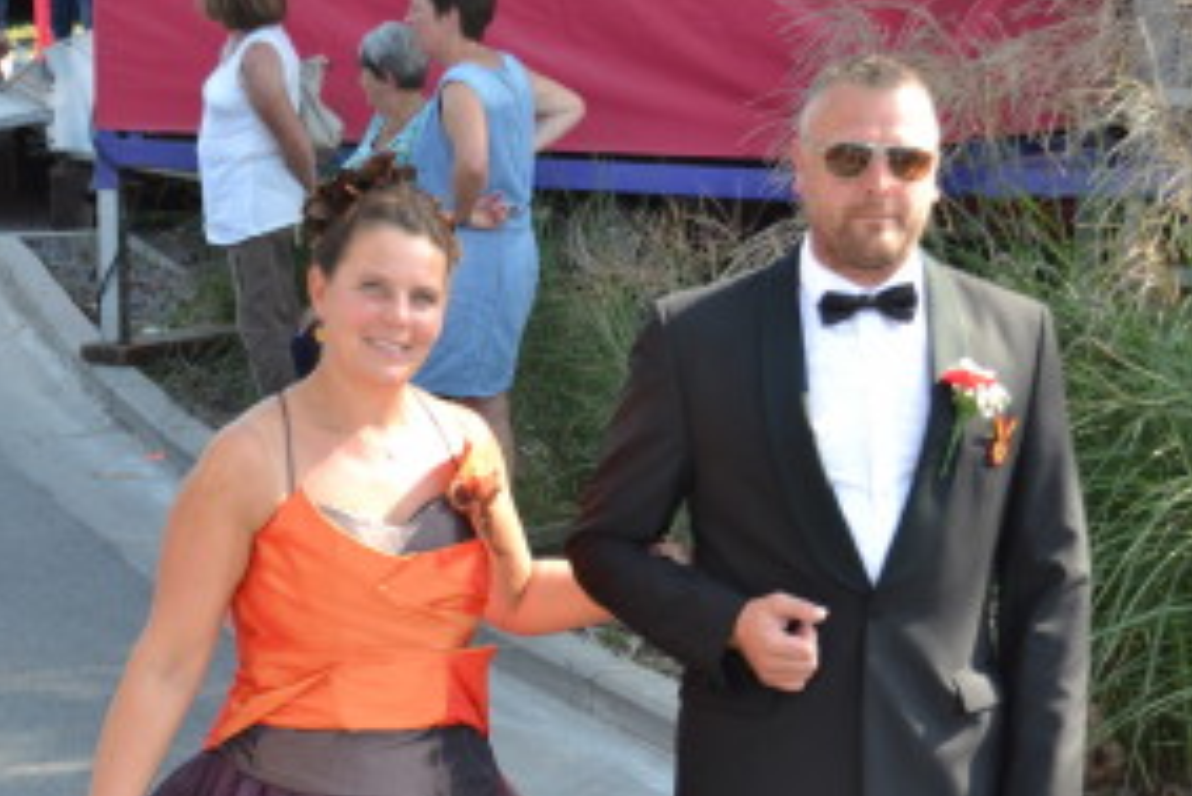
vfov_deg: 11.1
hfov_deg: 16.8
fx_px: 4041
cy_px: 863
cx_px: 564
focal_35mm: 122
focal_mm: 48
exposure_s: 1/125
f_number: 5.6
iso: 200
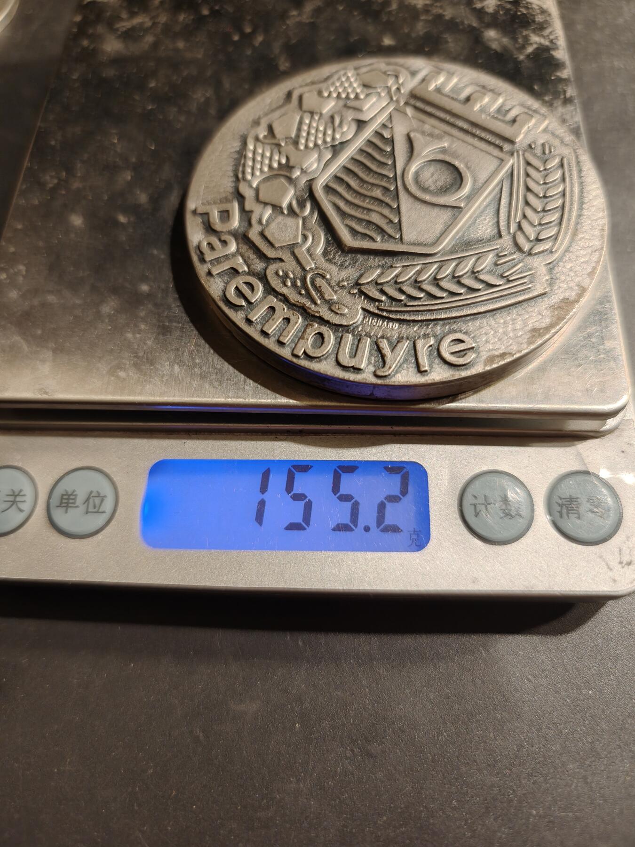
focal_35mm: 23
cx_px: 318
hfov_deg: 58.9
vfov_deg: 73.9
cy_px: 424
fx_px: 563
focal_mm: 6.06
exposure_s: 1/100
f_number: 1.6
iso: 100
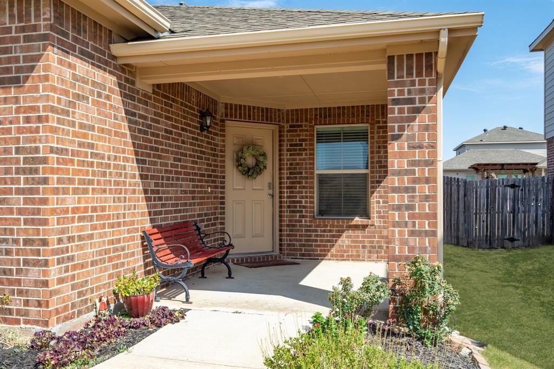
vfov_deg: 43.6
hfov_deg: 61.9
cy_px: 184
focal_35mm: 30
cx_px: 277
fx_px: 461
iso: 100
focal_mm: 30
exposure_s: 1/60
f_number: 8
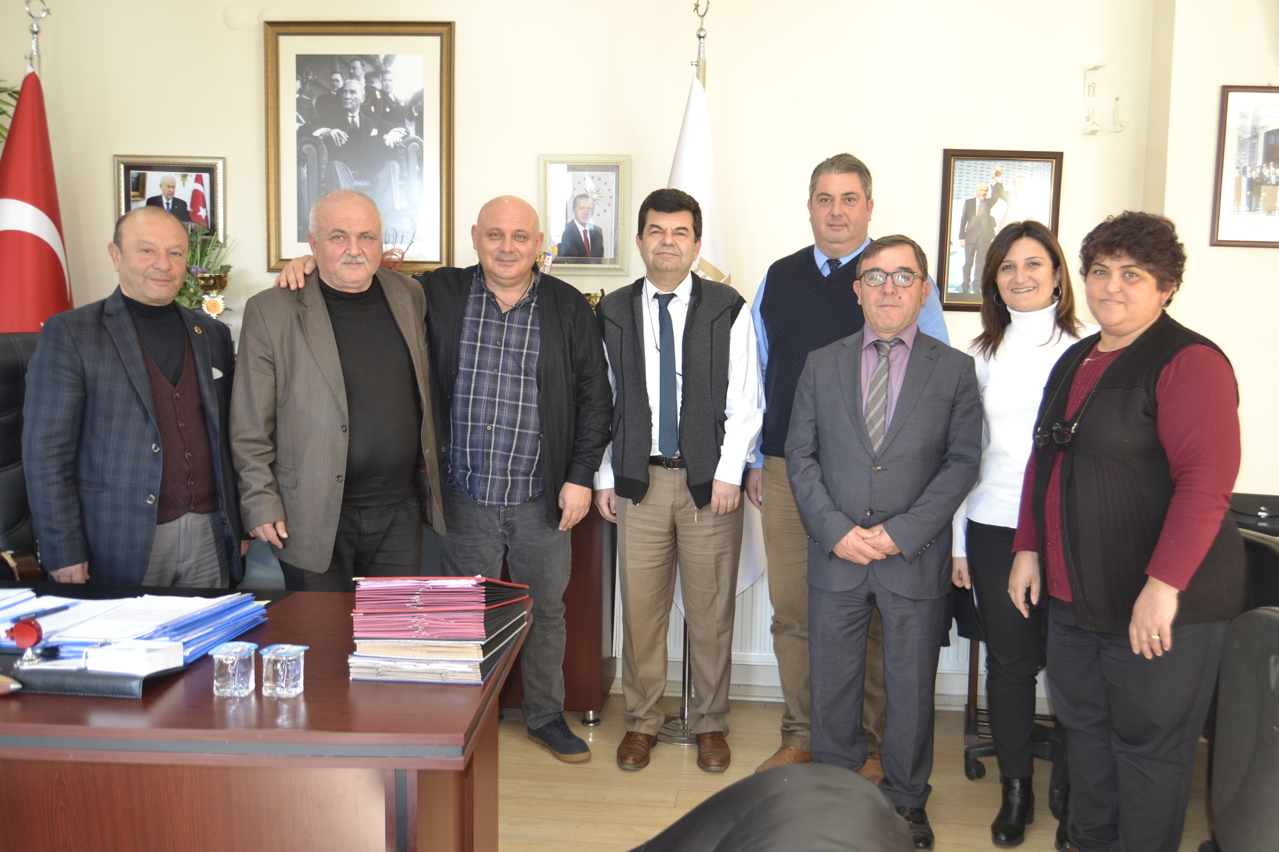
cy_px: 426
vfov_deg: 40.0
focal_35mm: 33
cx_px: 640
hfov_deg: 57.2
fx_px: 1172
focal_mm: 22
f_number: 3.5
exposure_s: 1/60
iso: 400
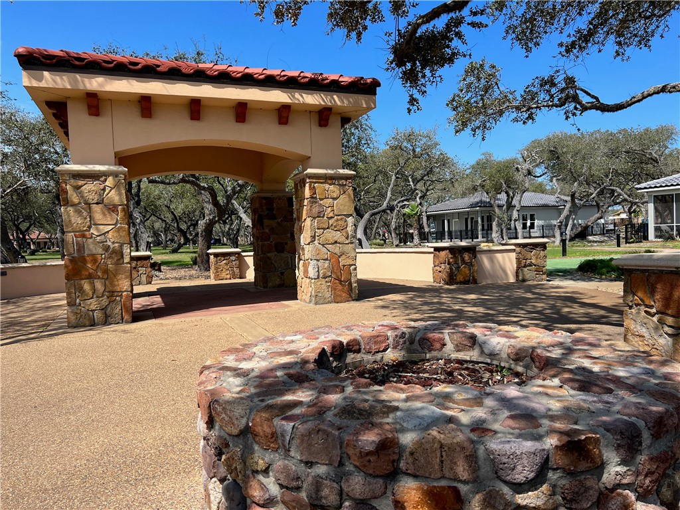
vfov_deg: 53.1
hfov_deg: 67.3
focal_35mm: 26
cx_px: 340
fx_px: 511
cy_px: 255
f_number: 1.5
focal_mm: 5.7
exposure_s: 1/3460
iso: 50
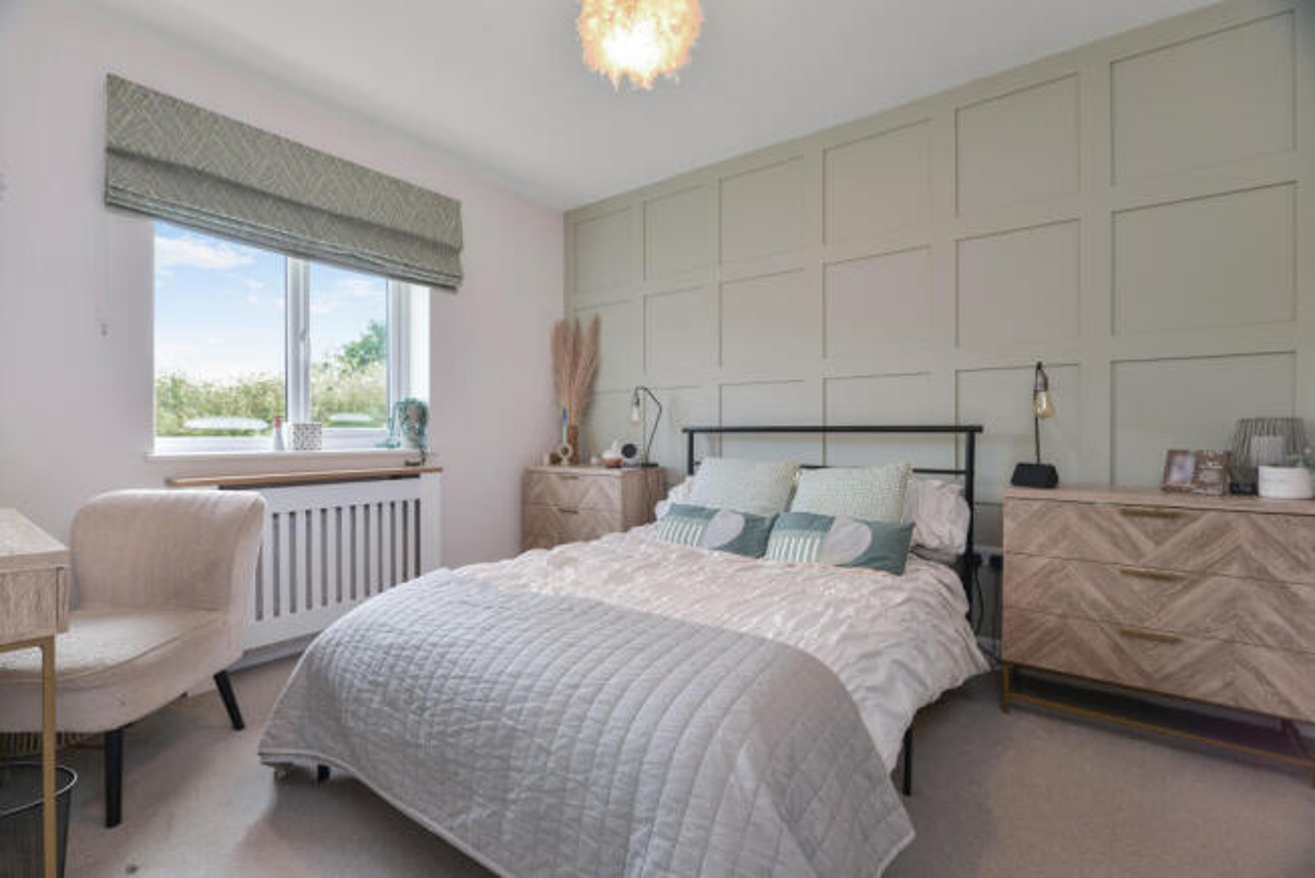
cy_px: 439
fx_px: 548
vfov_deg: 77.4
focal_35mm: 15
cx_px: 658
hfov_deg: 100.4
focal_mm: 15
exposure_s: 1/10
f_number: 8
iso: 100
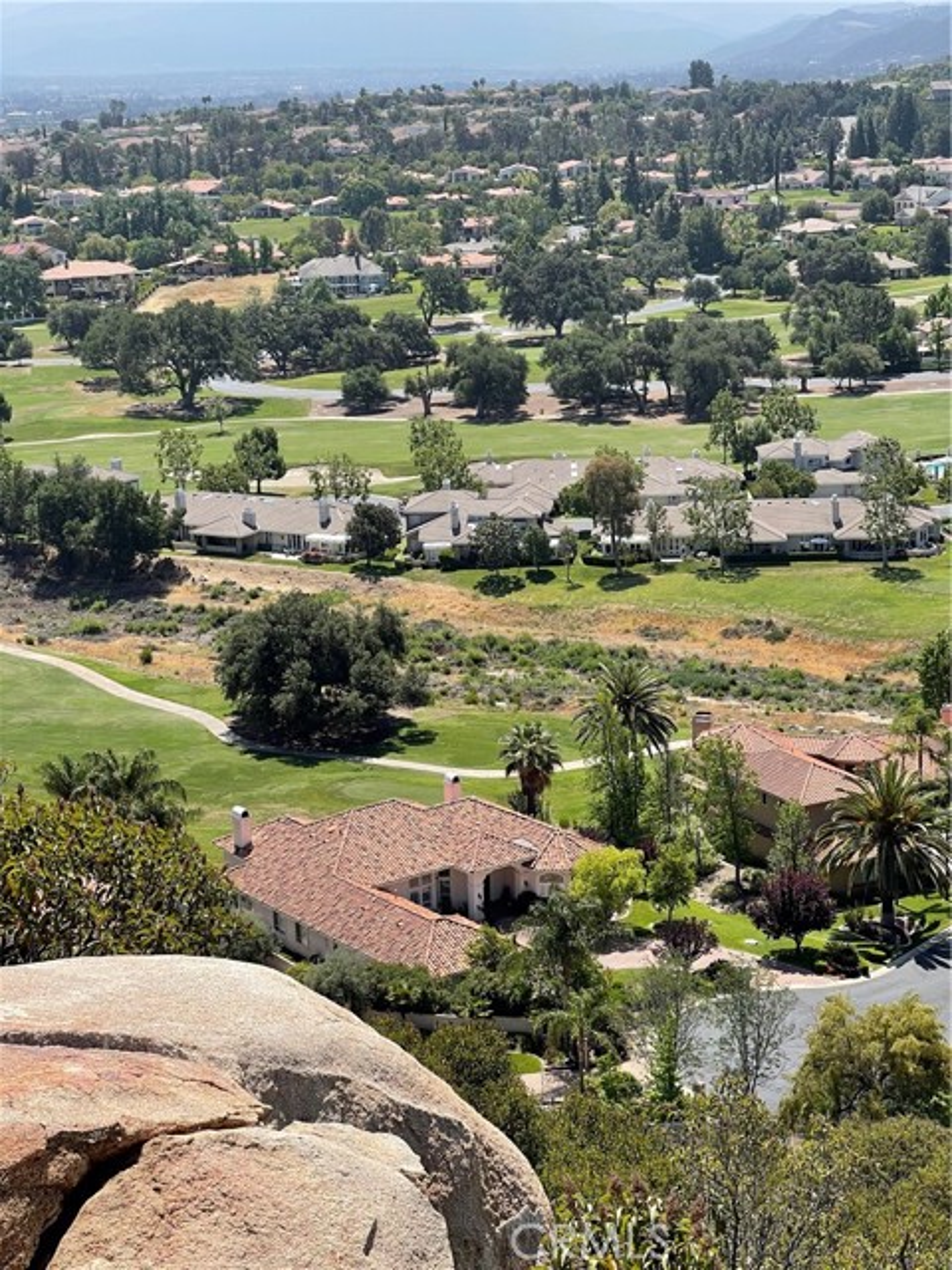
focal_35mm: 64
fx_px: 2347
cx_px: 476
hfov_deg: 22.9
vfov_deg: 30.3
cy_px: 635
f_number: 2.2
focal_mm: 7.5
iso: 20
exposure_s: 1/935
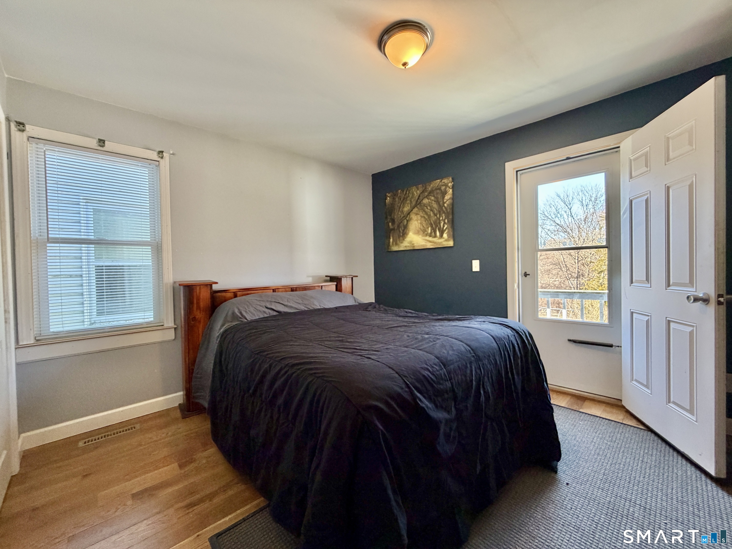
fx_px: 296
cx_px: 366
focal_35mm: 14
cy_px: 274
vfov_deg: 85.7
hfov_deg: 102.1
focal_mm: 2.22
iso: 200
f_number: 2.2
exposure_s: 1/60
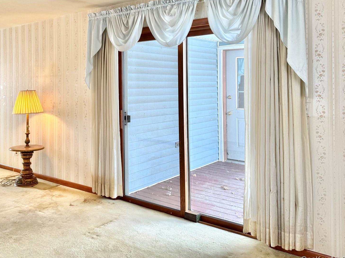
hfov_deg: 52.6
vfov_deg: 41.1
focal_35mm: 34
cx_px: 105
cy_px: 82
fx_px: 339
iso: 80
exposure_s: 1/120
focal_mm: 6.76
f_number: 1.78
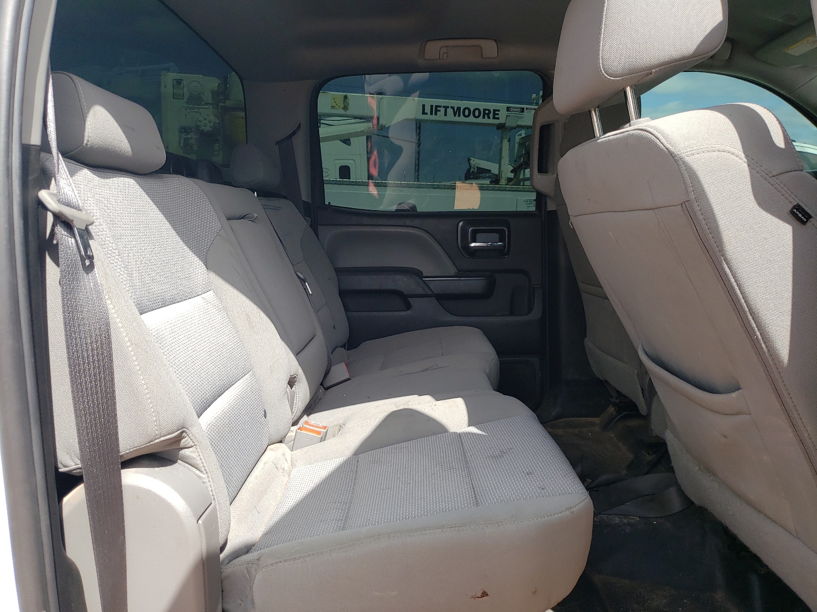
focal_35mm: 26
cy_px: 306
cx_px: 408
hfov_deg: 67.3
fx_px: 614
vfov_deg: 53.1
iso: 50
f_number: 1.5
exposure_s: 1/833
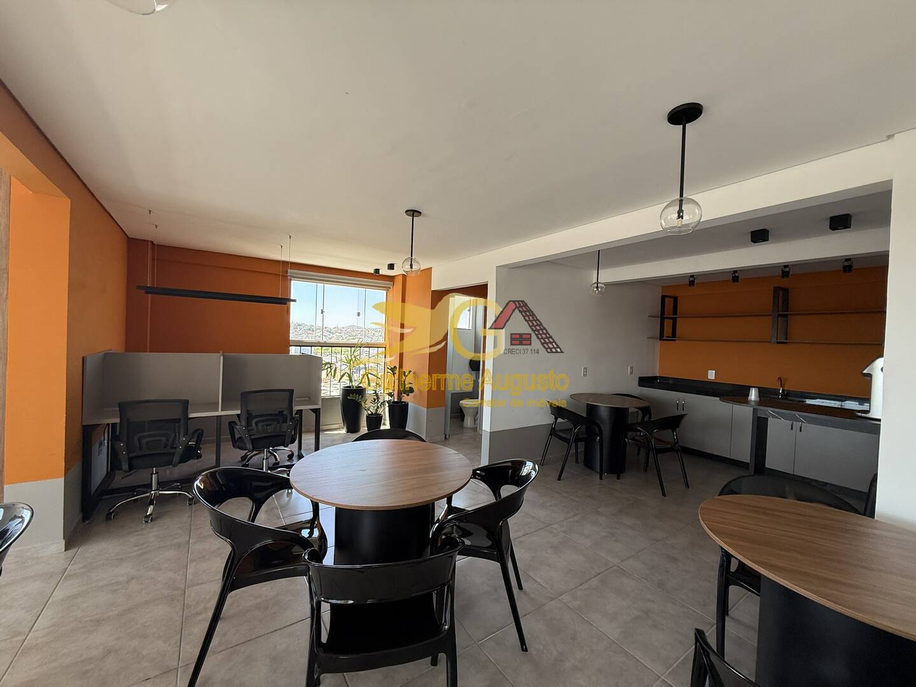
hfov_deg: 102.1
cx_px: 458
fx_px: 370
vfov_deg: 85.7
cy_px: 344
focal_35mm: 14
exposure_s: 1/142
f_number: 2.2
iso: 64
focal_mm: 2.22
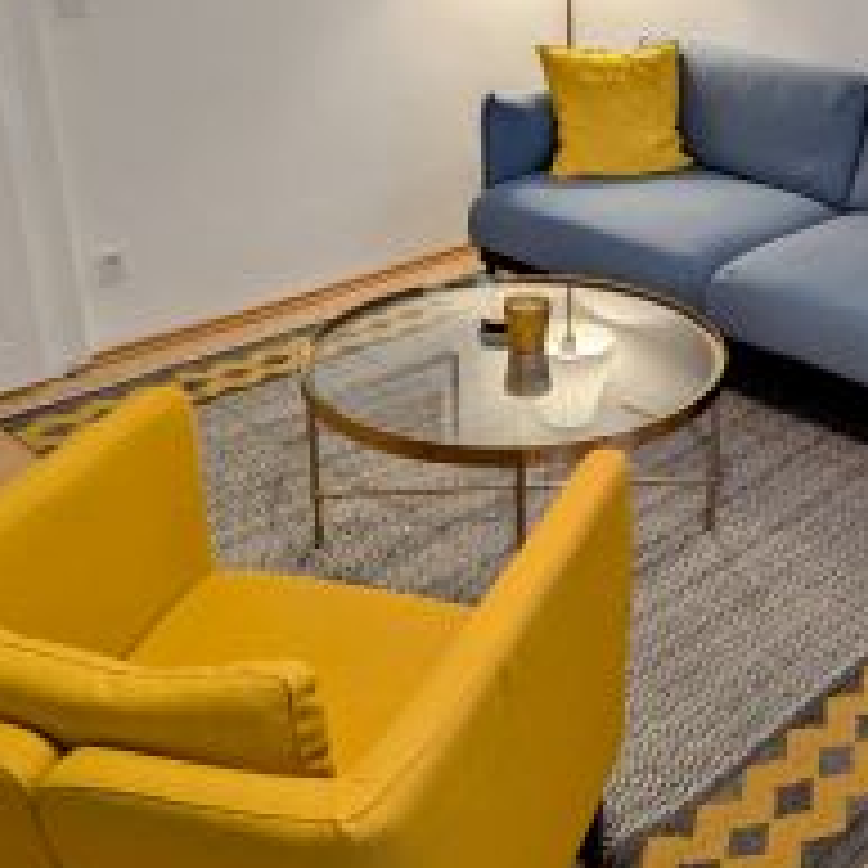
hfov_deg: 37.5
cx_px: 639
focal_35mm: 44
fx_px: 1248
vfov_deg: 37.8
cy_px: 263
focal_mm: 6.81
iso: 69
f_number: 1.85
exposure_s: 1/50
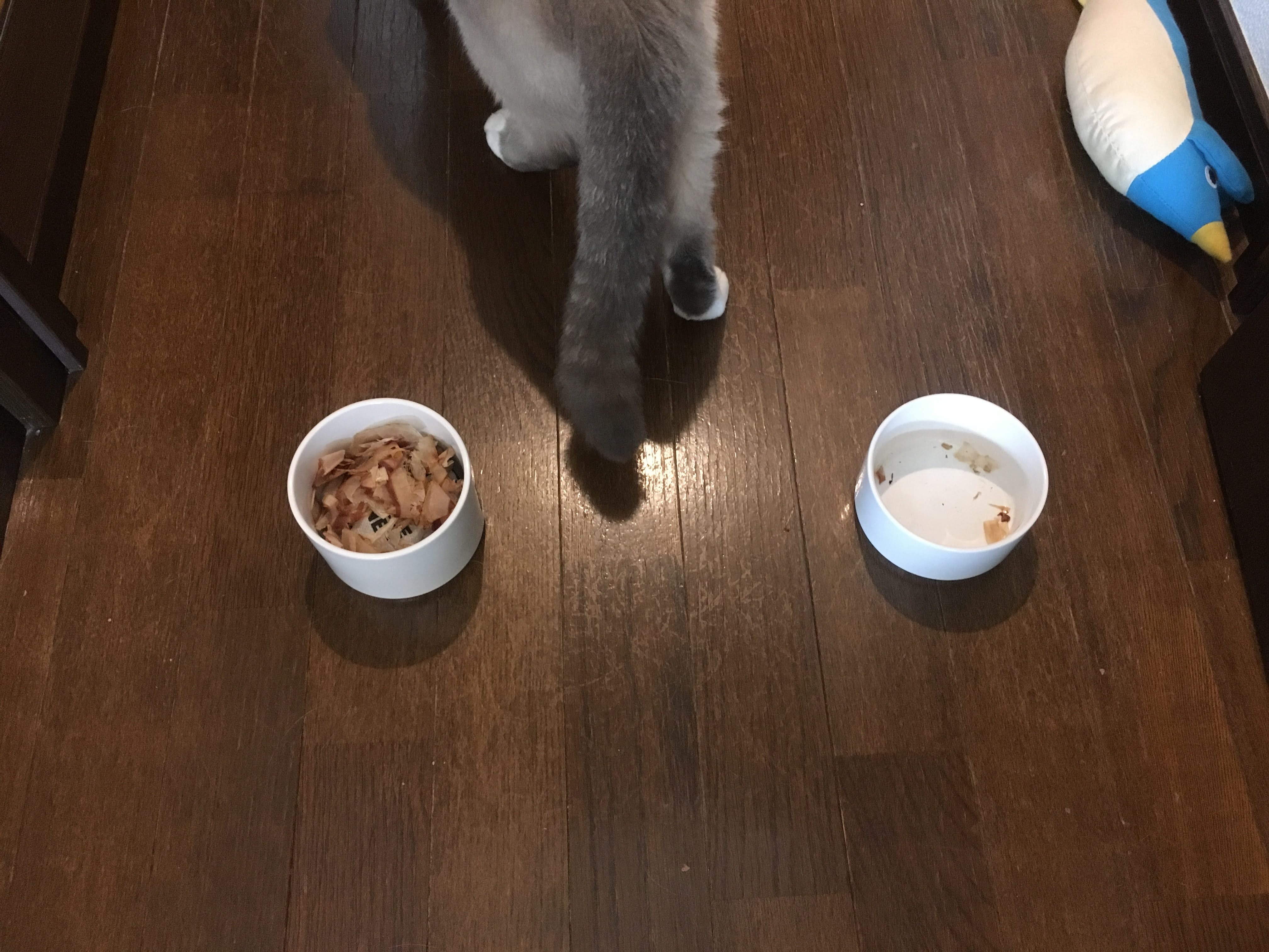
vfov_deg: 48.2
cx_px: 634
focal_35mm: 29
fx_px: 1063
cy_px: 476
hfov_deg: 61.7
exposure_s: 1/17
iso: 250
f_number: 2.2
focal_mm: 4.15
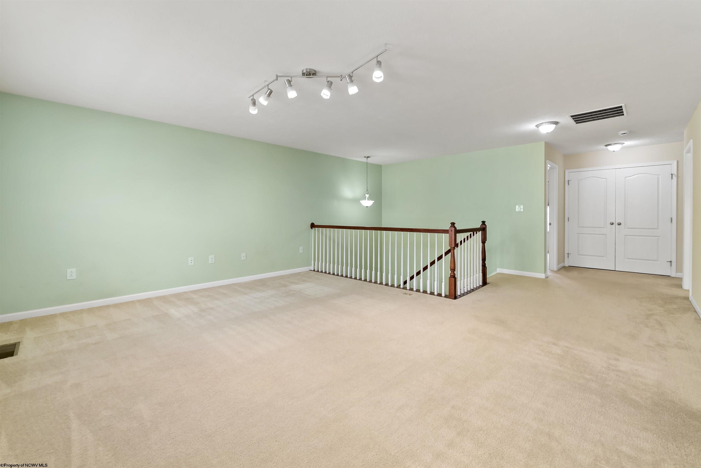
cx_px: 350
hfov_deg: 104.2
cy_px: 234
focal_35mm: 14
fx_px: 273
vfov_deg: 81.3
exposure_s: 1/125
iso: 2000
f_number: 5.6
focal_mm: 14
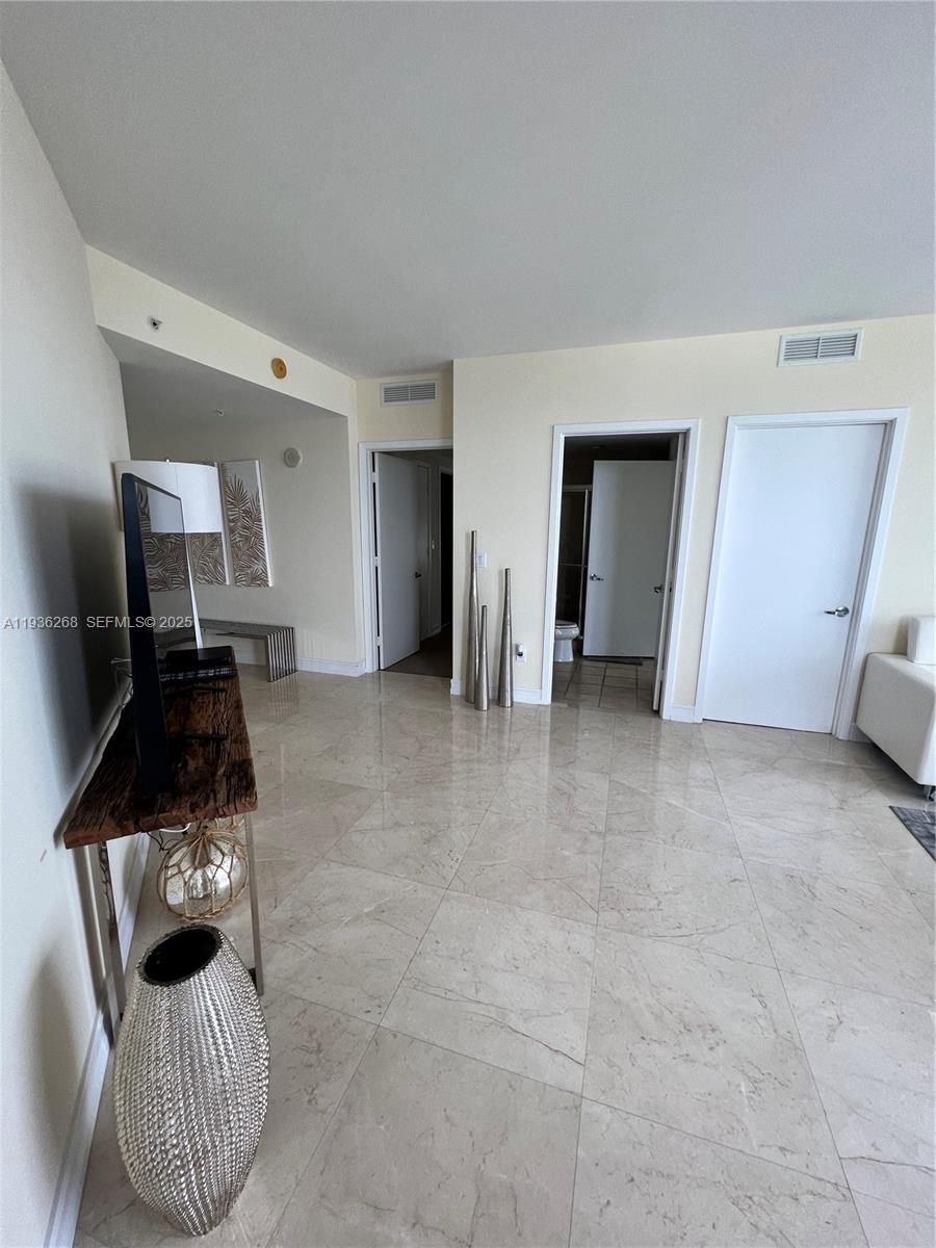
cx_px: 468
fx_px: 469
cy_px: 624
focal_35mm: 13
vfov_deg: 106.2
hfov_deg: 89.9
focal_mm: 1.57
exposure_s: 1/122
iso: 64
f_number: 1.8
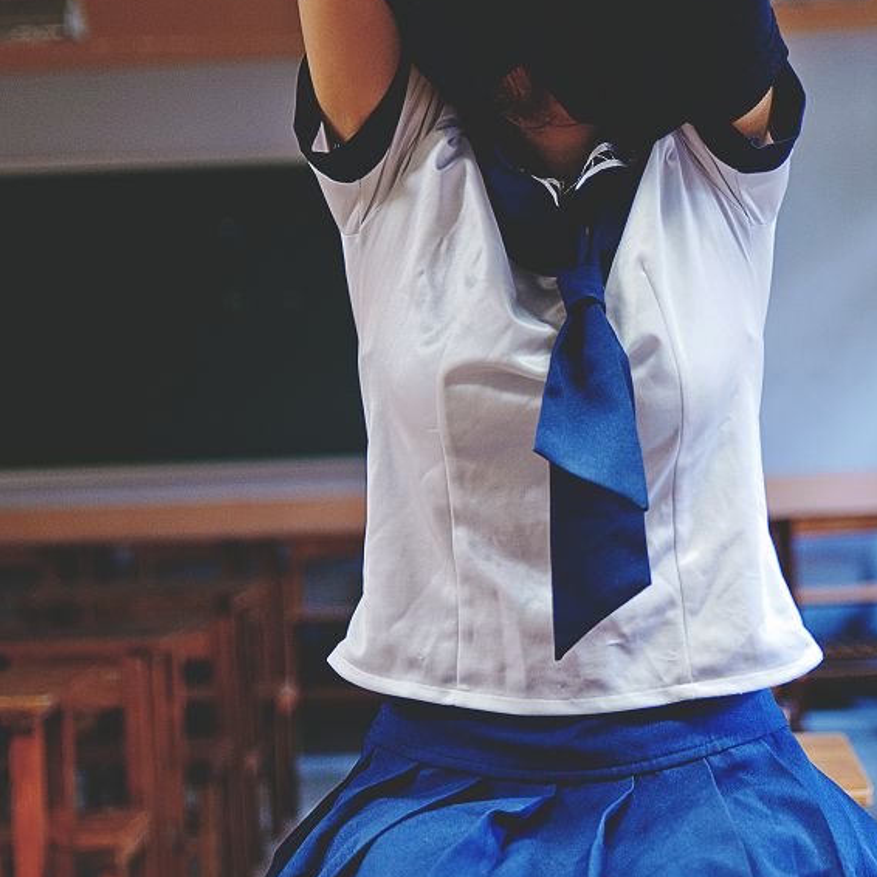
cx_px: 514
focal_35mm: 78
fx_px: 2236
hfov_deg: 22.2
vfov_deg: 22.2
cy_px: 479
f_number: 2.8
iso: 1000
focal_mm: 52
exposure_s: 1/80
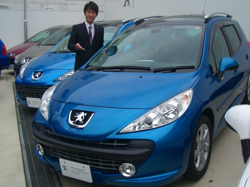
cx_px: 134
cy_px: 86
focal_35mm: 43
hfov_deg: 43.8
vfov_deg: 33.6
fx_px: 310
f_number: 5.6
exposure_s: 1/100
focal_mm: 7.9
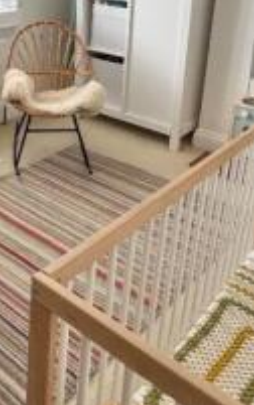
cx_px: 35
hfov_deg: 29.0
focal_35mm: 43
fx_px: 475
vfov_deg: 44.0
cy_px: 82
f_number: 2.2
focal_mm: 2.22
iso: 100
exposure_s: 1/99
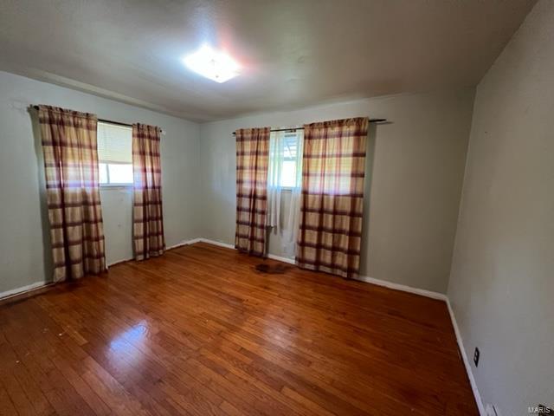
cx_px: 277
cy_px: 208
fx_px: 208
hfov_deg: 106.2
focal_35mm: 13
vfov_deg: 89.9
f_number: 1.8
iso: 400
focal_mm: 1.57
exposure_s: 1/60
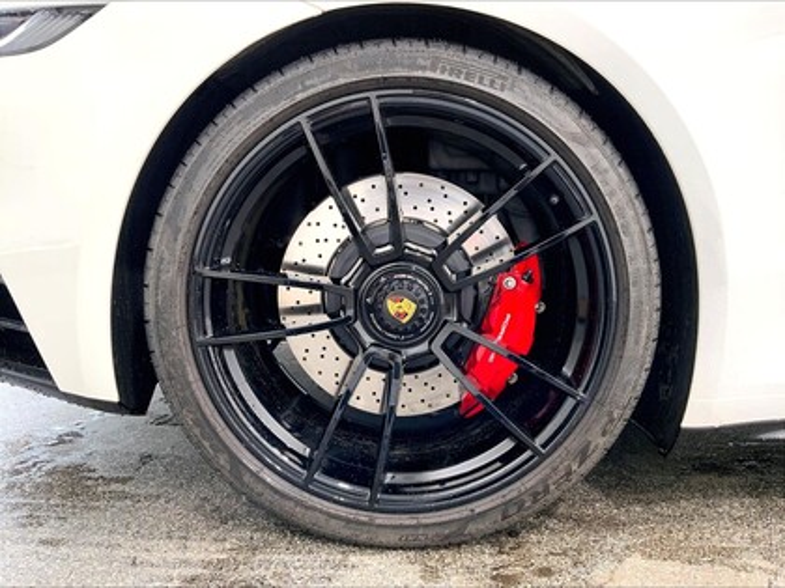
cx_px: 392
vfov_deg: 48.2
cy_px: 294
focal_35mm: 29
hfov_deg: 61.7
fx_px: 658
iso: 64
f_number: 1.8
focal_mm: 3
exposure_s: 1/97
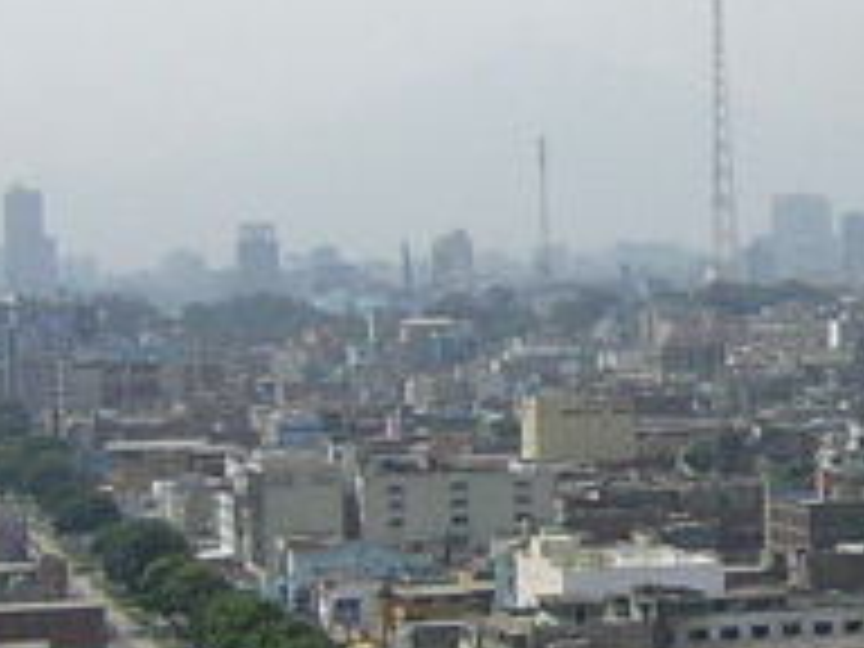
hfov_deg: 12.9
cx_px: 976
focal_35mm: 150
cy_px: 284
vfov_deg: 9.9
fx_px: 3744
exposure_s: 1/510
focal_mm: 4.7
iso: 50
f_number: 5.2
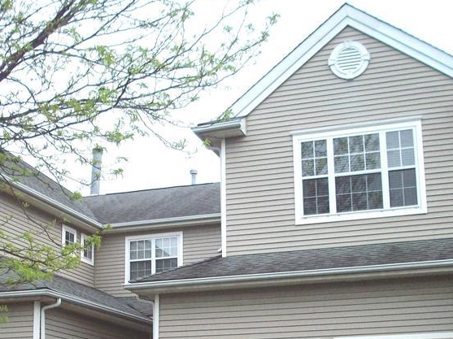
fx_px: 889
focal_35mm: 68
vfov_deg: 21.3
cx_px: 171
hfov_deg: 28.5
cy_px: 280
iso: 80
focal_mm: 6.2
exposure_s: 1/457
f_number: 2.8
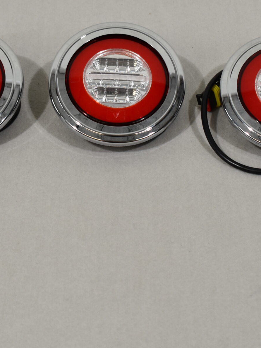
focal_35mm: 90
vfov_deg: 21.7
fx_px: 905
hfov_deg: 16.4
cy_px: 125
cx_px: 124
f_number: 5.6
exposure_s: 1/125
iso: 400
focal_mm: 29
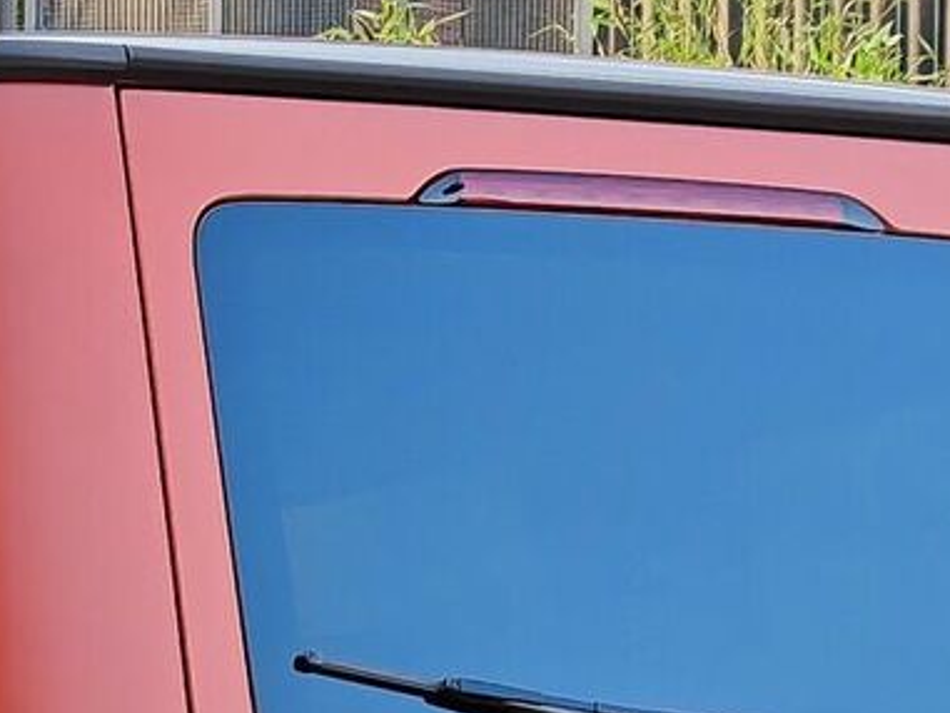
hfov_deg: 8.3
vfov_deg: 6.3
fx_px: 6369
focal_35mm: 232
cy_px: 1244
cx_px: -616
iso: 50
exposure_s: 1/110
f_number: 2
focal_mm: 8.72
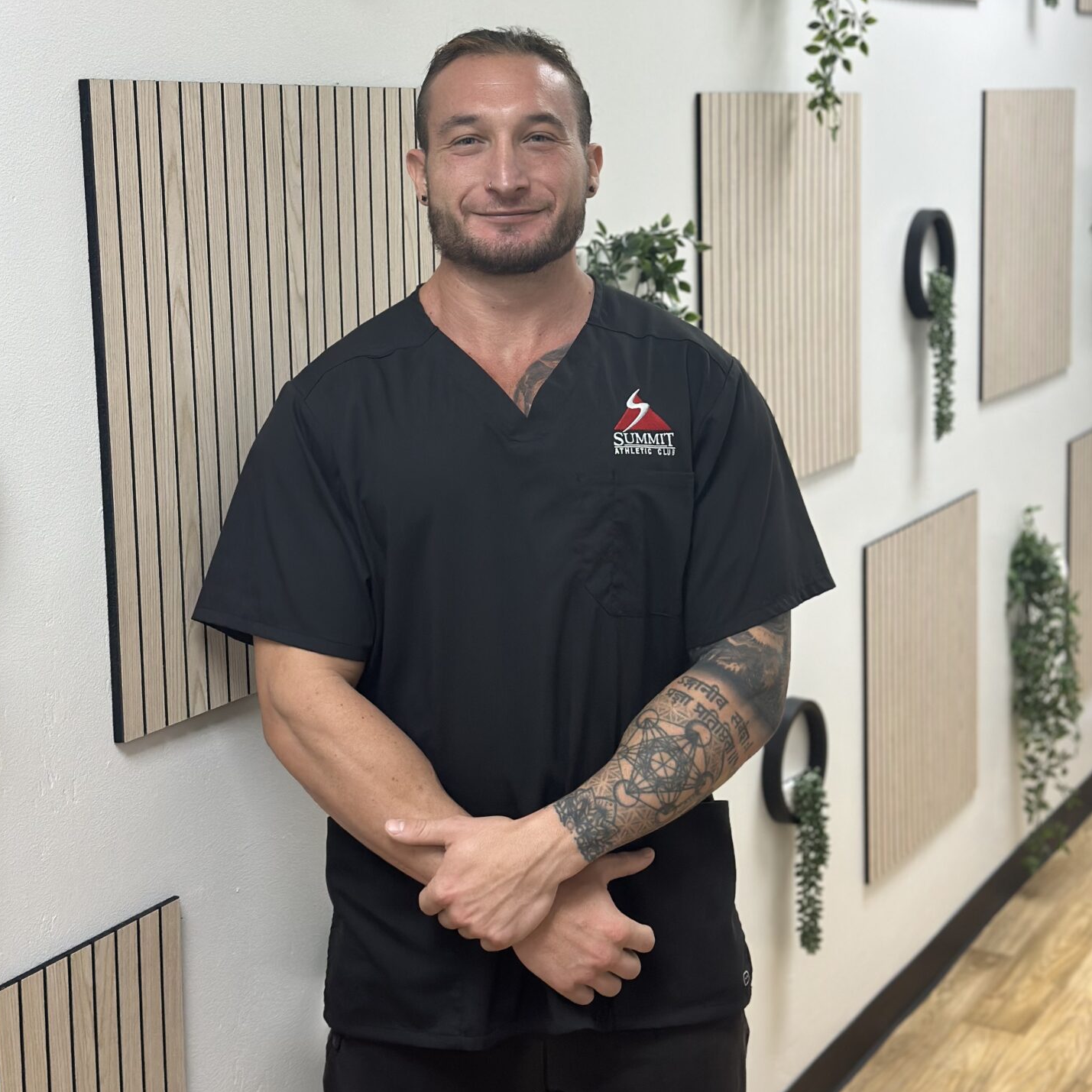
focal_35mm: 57
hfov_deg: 30.0
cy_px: 422
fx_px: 2034
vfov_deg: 29.9
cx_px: 545
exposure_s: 1/60
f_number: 1.78
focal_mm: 6.86
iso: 160
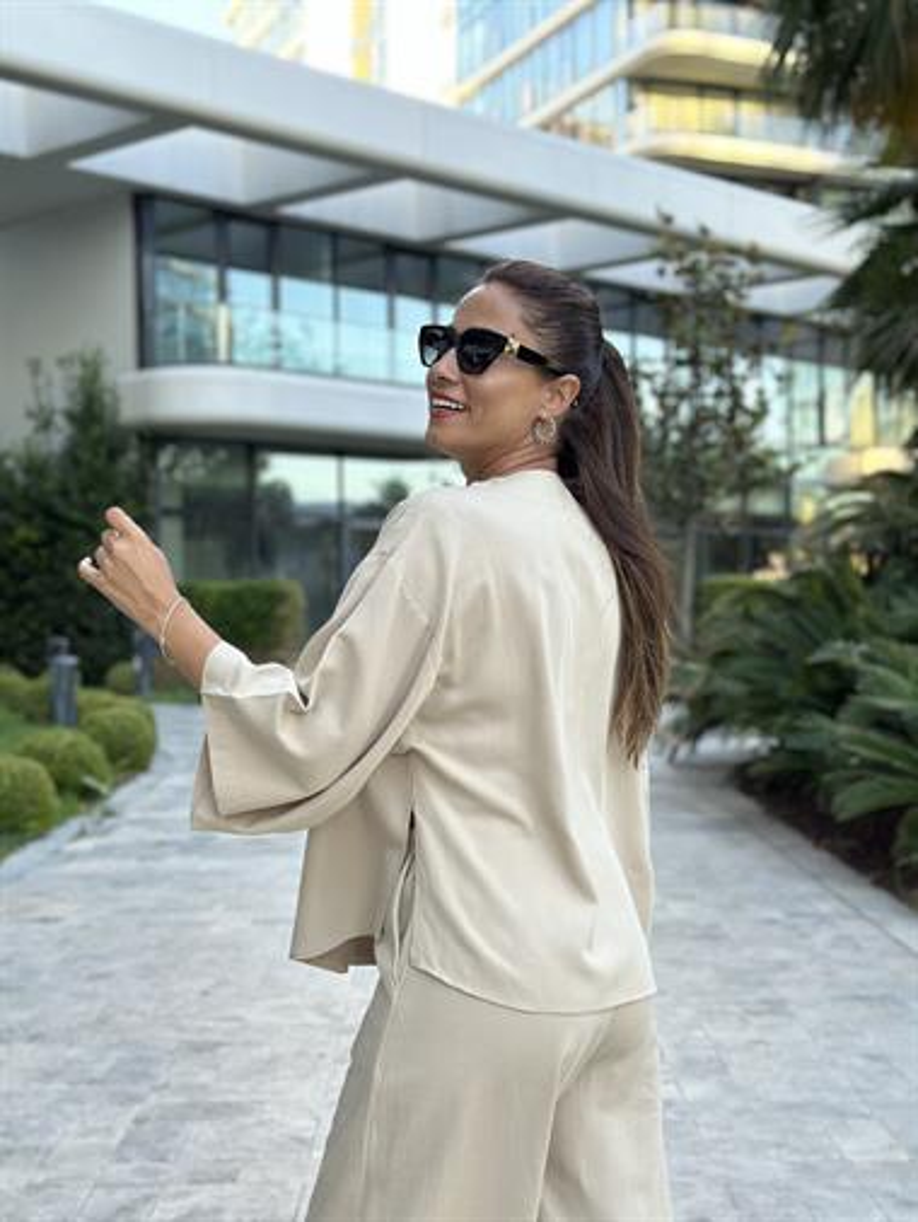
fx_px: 1696
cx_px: 459
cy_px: 611
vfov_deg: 39.6
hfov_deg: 30.3
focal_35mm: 48
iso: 80
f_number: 1.78
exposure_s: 1/246
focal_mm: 6.86
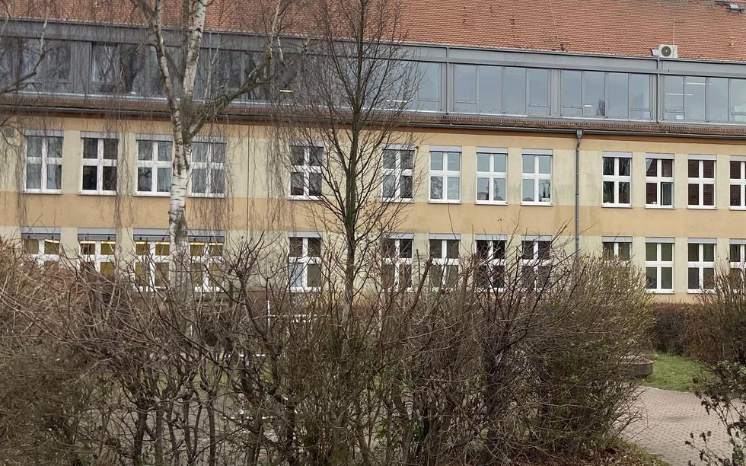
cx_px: 625
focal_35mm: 54
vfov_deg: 24.0
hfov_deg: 35.9
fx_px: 1098
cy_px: 231
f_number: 1.8
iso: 32
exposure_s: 1/347
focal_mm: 4.25
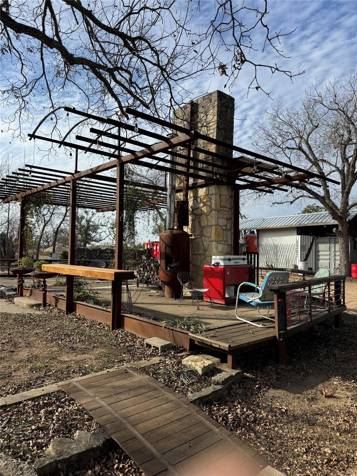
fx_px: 330
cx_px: 178
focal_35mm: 24
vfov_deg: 71.6
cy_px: 238
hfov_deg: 56.8
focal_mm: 6.76
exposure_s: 1/4049
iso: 80
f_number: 1.78
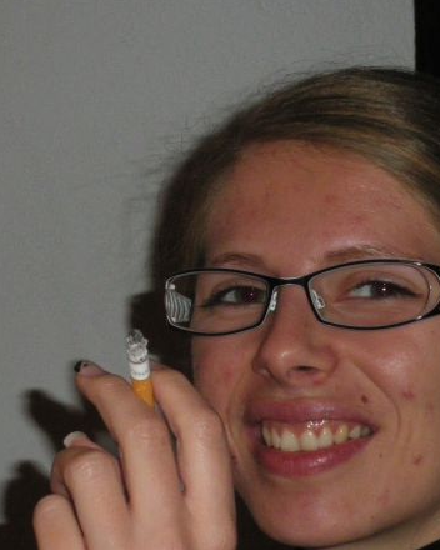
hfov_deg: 10.9
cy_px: 368
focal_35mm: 142
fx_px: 2311
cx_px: 254
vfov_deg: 13.5
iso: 400
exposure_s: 1/80
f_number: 4.8
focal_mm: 14.1
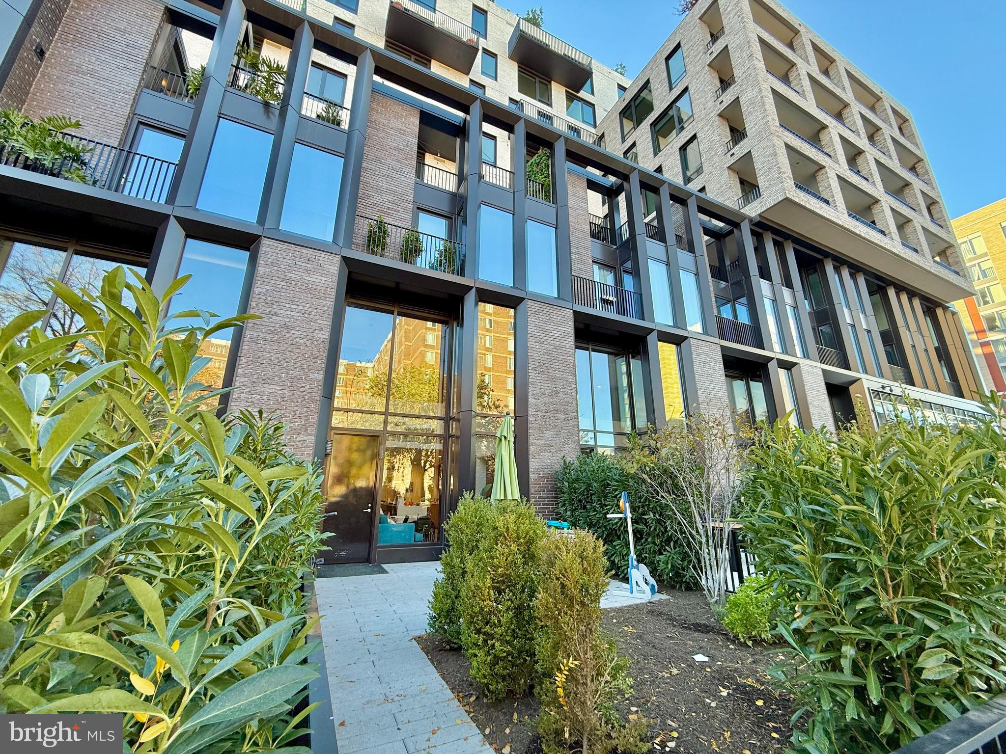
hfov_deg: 102.1
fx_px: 407
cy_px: 377
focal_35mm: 14
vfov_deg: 85.7
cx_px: 503
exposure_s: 1/100
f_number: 2.2
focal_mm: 2.22
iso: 50
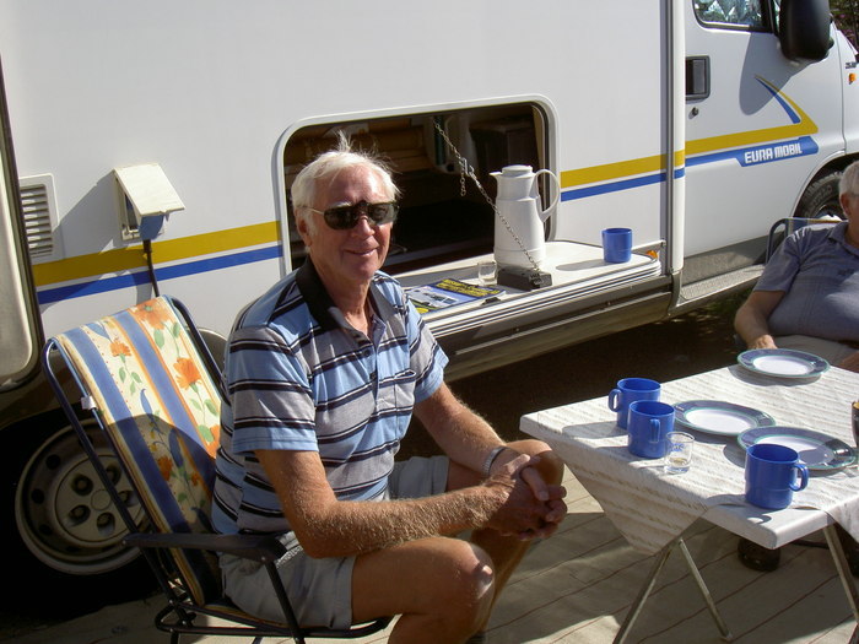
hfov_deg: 47.9
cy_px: 322
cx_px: 430
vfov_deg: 36.8
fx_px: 968
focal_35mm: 39
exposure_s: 1/640
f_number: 4.7
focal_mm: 8
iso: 50
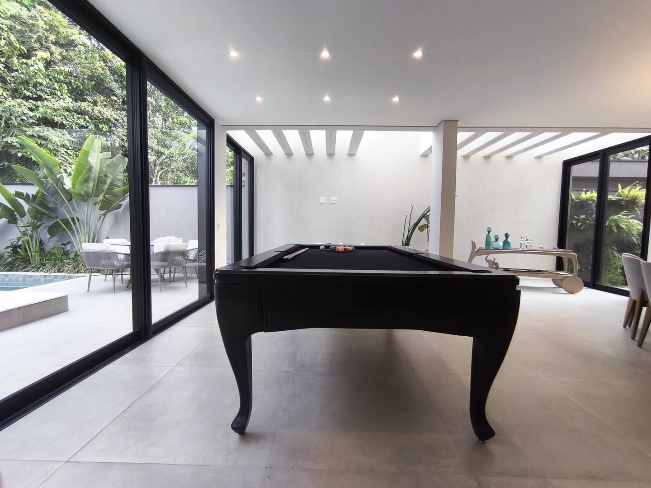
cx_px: 326
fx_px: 301
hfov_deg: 94.5
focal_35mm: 16
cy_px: 244
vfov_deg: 78.1
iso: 50
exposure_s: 1/60
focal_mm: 1.65
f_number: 2.2
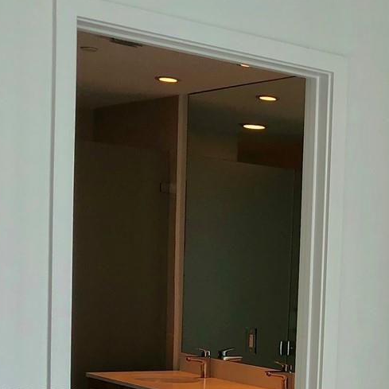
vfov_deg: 20.6
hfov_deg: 20.1
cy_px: 397
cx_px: 459
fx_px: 1030
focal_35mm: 81
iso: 20
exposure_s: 1/133
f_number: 1.8
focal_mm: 4
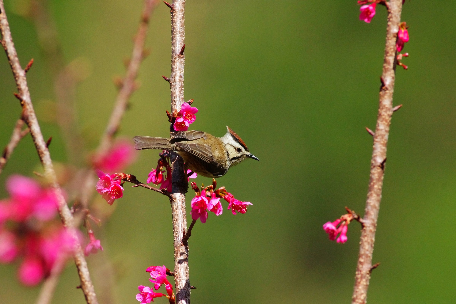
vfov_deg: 1.6
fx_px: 10639
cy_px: 152
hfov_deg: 2.5
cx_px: 228
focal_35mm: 840
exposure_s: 1/800
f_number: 9
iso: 3200
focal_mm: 560
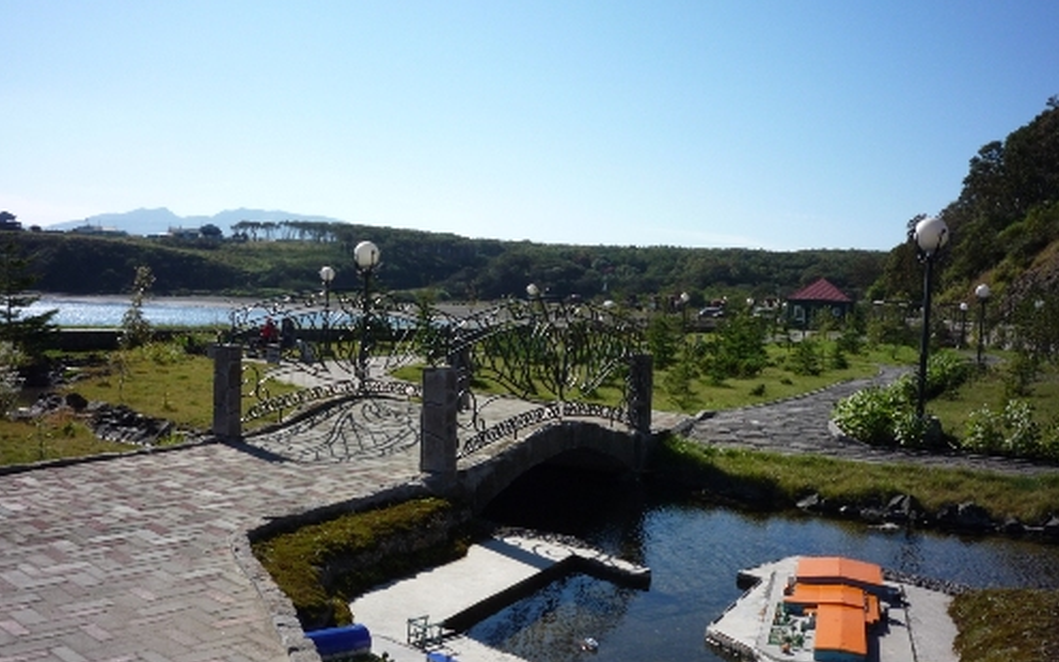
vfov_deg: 36.2
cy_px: 380
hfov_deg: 55.3
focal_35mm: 35
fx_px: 1010
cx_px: 534
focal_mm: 5.2
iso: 100
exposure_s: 1/400
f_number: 5.6
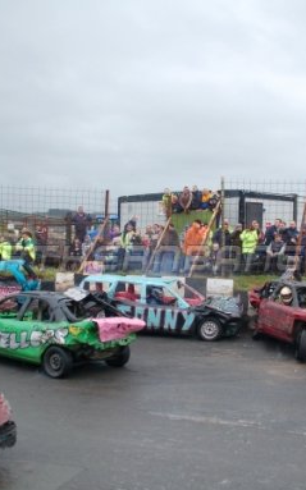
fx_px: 614
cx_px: 192
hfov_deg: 27.9
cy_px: 262
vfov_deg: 43.5
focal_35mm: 46
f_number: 3.5
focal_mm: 18
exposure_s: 1/500
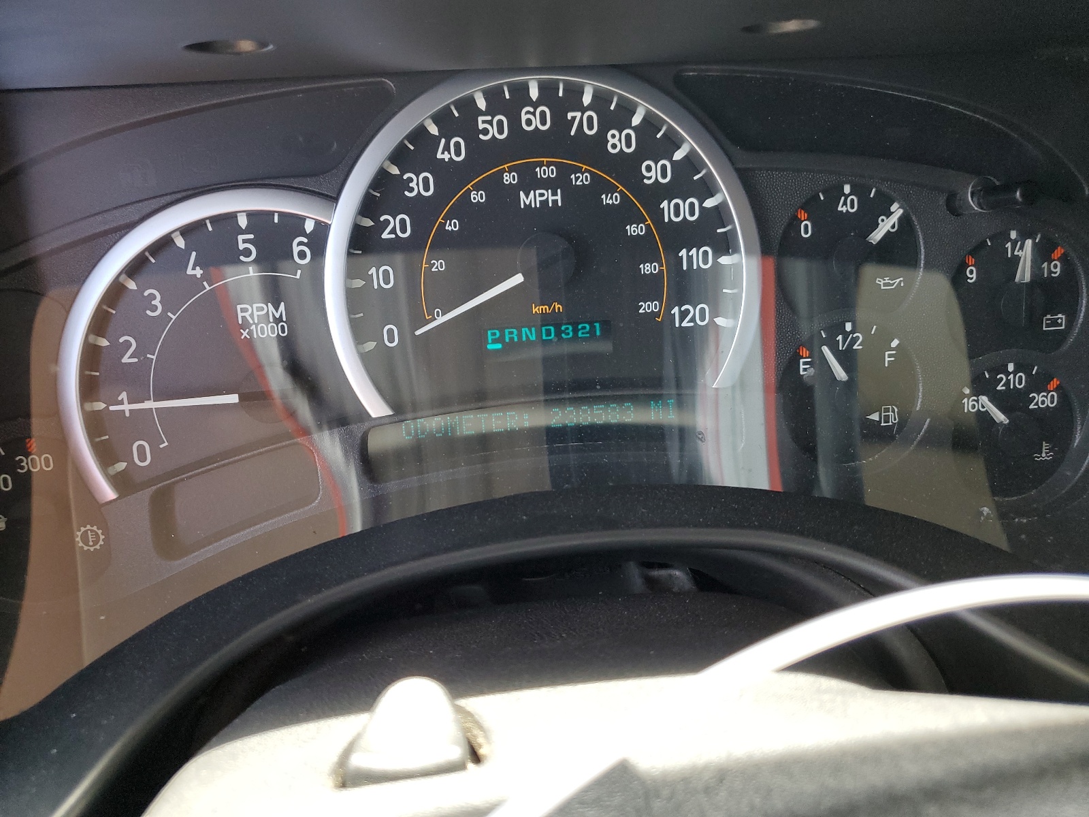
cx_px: 544
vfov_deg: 53.1
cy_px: 408
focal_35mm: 26
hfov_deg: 67.3
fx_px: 818
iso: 87
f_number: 1.5
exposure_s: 1/120
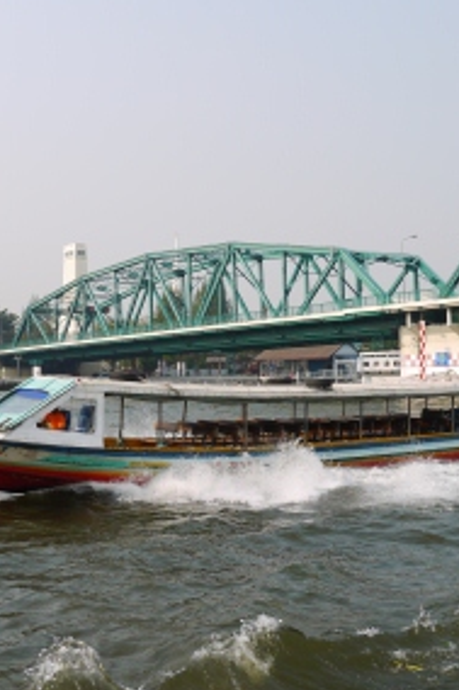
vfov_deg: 42.7
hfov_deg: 28.6
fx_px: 881
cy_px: 364
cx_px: 100
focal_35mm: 46
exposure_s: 1/400
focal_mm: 14
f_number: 7.1
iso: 160
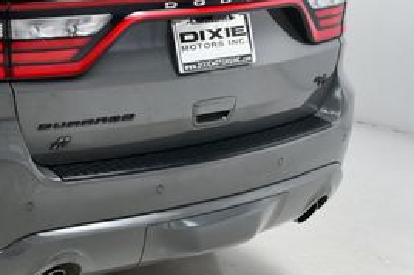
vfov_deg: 15.7
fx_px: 988
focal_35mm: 86
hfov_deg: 22.3
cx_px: -42
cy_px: 54
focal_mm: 24
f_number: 11
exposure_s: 1/160
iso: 100
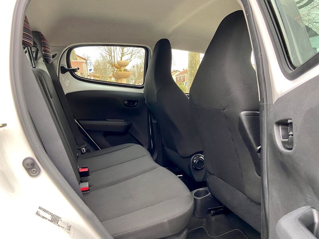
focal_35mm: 26
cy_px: 120
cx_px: 160
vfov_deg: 53.1
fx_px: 240
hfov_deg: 67.3
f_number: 1.8
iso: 160
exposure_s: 1/60
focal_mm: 4.25
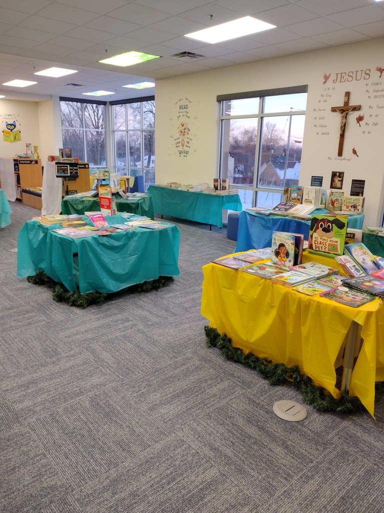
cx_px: 192
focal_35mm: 27
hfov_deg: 51.4
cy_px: 256
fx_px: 399
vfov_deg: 65.3
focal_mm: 4.71
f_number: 1.7
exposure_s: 1/120
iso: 172
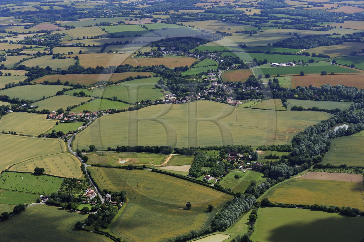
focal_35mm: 70
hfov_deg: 28.9
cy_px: 121
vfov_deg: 19.4
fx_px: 707
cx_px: 182
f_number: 8
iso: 400
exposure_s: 1/800
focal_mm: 70
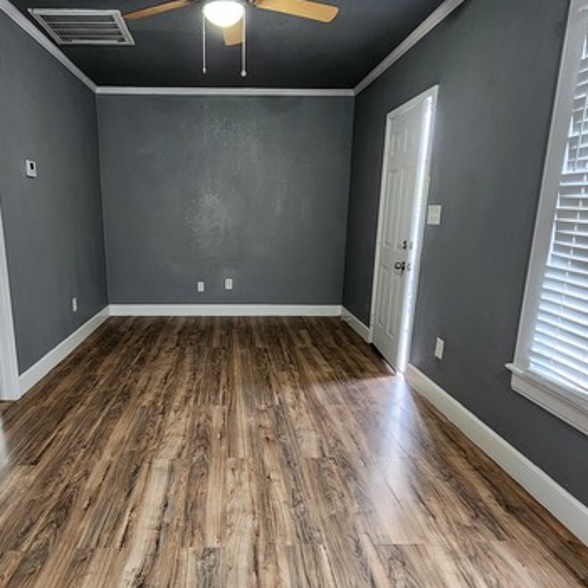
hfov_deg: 71.3
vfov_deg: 72.0
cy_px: 321
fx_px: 404
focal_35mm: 21
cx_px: 234
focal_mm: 2.2
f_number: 2.2
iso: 400
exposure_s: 1/30
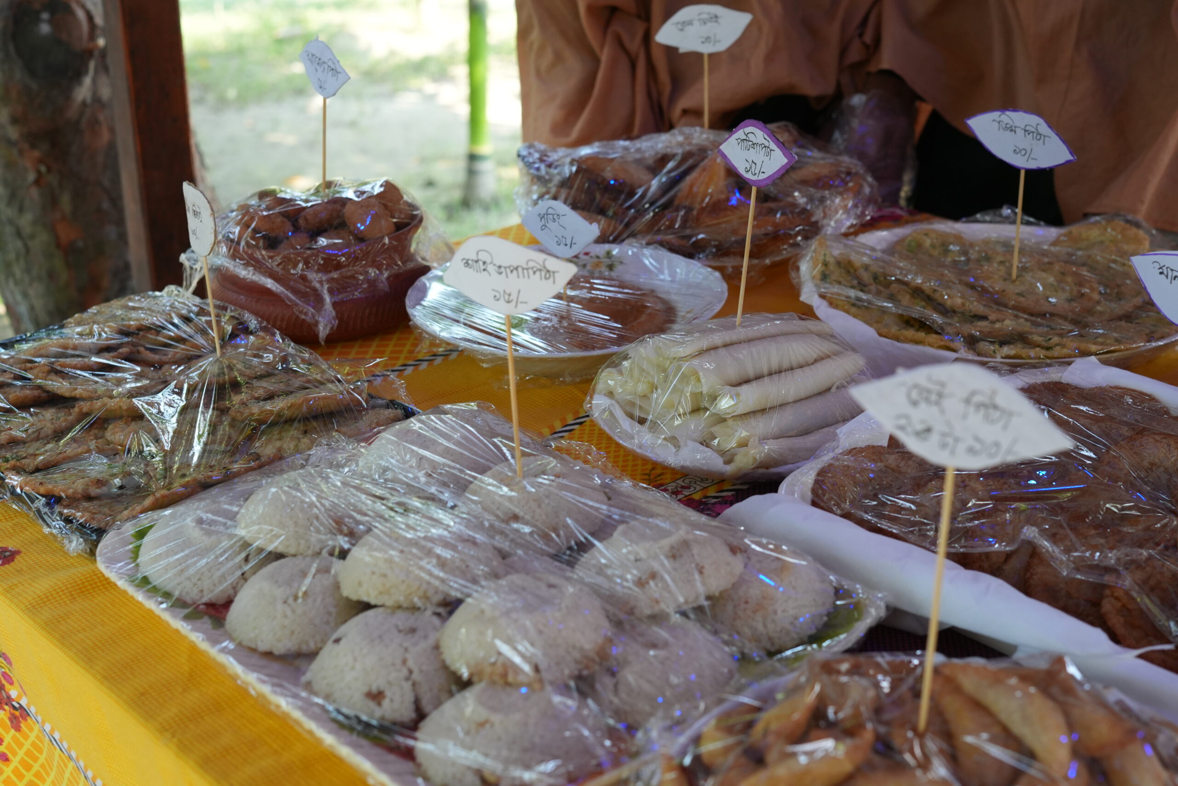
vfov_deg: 25.8
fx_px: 1718
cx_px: 589
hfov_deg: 37.8
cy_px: 393
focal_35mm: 52
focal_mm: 35
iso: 500
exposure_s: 1/160
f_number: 4
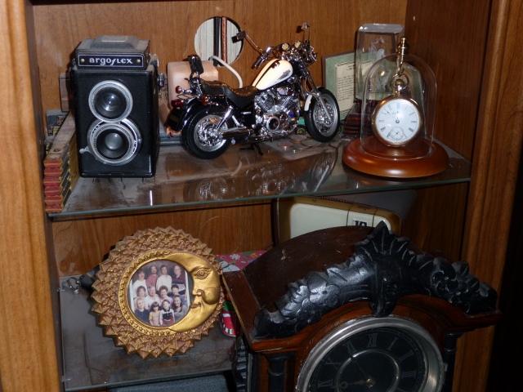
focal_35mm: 55
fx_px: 831
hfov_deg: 34.9
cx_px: 262
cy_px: 196
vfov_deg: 26.6
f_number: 4.3
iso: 100
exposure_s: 1/30
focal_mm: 9.3
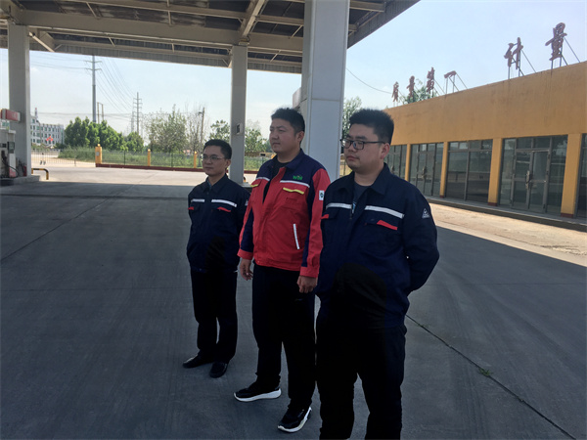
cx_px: 294
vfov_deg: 48.2
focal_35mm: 29
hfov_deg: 61.7
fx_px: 492
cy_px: 220
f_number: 2.2
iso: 25
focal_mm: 4.15
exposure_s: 1/1099
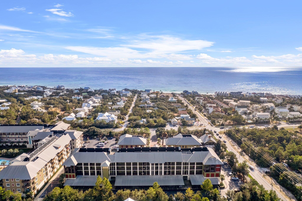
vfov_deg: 57.2
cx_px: 151
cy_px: 100
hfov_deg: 78.6
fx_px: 184
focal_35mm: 22
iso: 100
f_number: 2.8
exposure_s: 1/4000
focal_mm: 8.38
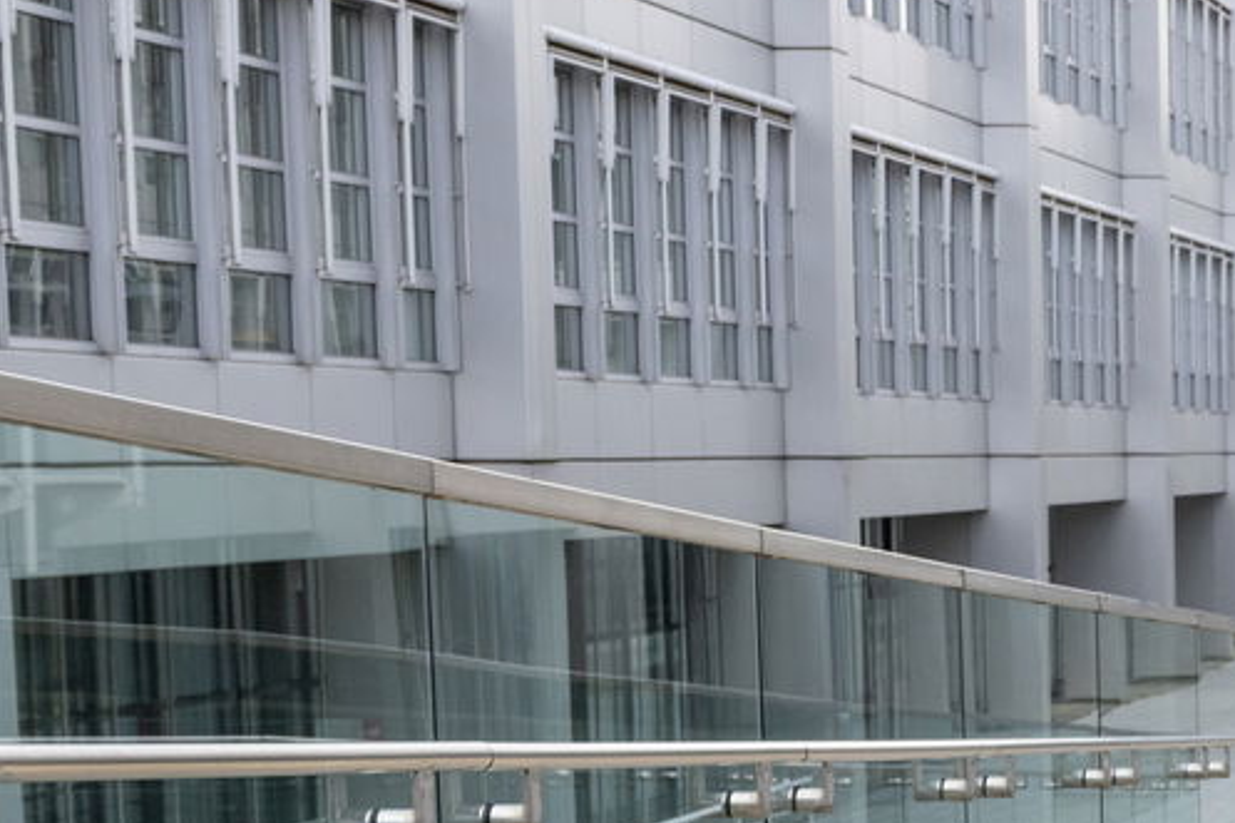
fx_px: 3978
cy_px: 1011
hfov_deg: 16.5
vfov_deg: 11.5
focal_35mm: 116
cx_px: 1707
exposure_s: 1/800
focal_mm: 36
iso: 800
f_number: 5.6
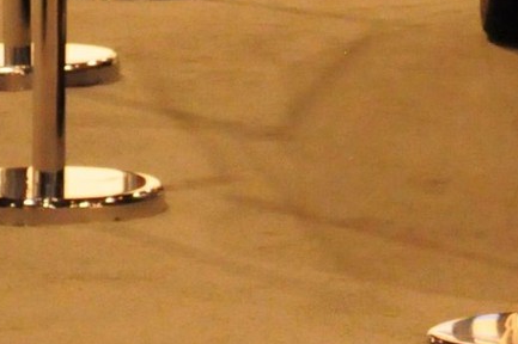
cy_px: -564
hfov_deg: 4.3
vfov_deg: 2.9
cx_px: 1017
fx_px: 6842
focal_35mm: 476
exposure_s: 1/160
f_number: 5.6
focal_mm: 55
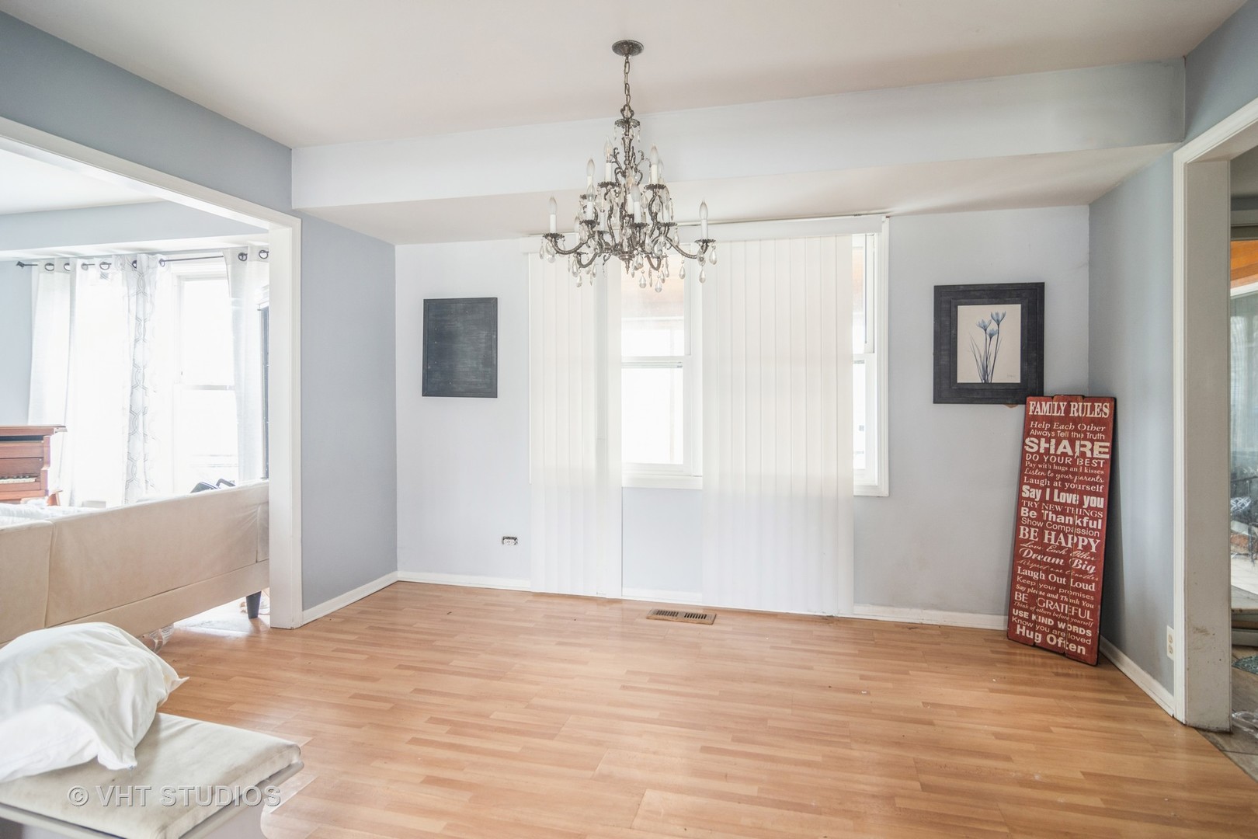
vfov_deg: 67.4
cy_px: 420
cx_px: 629
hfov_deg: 90.0
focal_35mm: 18
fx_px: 629
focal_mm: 12
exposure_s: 1/4
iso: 200
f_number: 9
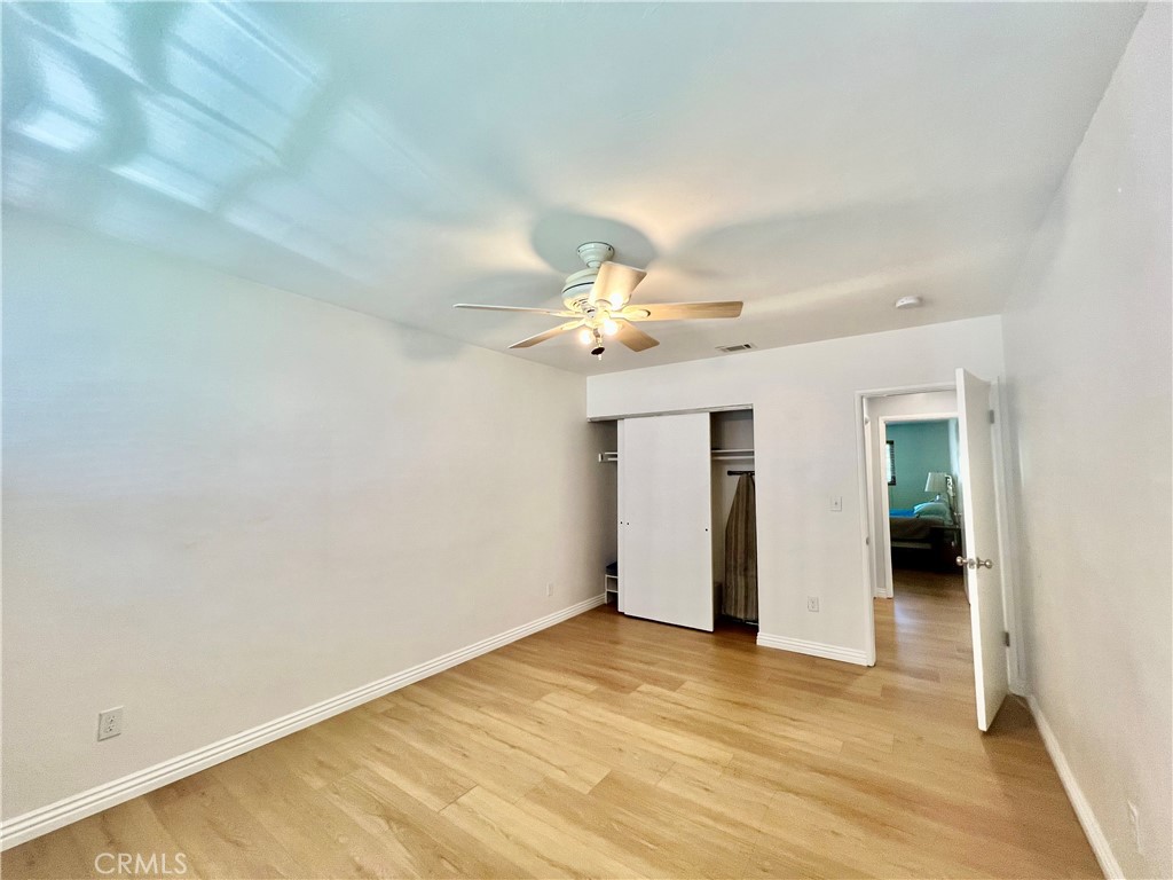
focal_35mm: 13
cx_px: 586
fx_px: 441
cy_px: 440
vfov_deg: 89.9
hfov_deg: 106.2
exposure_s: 1/120
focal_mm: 1.57
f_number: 1.8
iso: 250
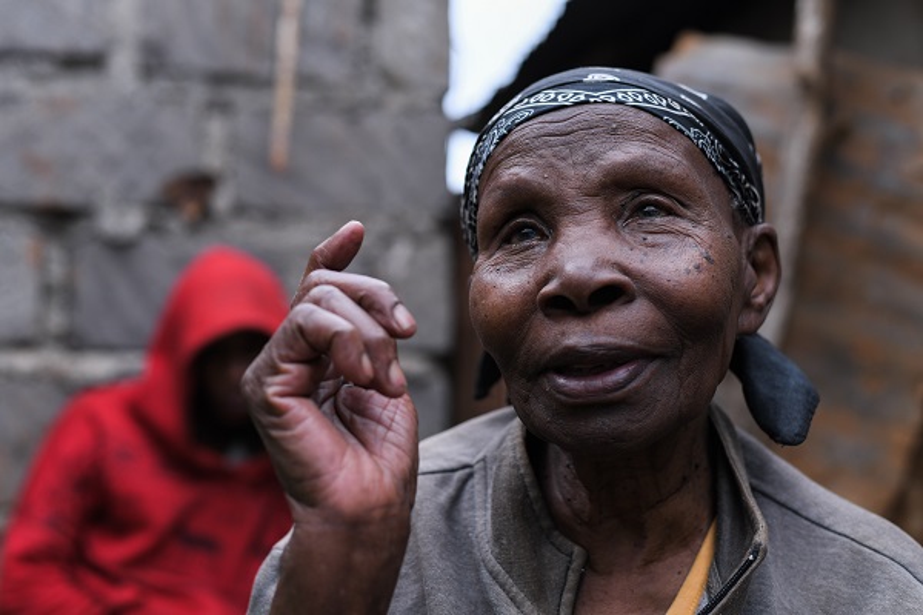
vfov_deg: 27.0
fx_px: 1282
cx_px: 462
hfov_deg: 39.6
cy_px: 308
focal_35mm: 50
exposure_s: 1/500
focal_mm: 50
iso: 200
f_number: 3.5
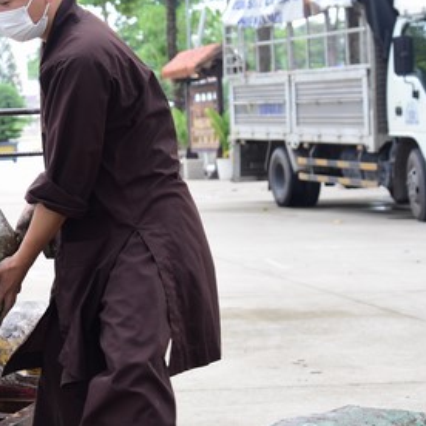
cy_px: 110
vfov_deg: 15.8
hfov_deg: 15.5
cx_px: -20
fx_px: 1532
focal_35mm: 110
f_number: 5.6
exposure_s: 1/160
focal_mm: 55
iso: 400
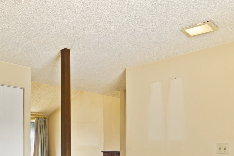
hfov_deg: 49.1
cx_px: 37
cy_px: 138
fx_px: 234
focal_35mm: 36
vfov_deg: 34.9
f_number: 7.1
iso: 400
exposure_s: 1/5
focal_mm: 16
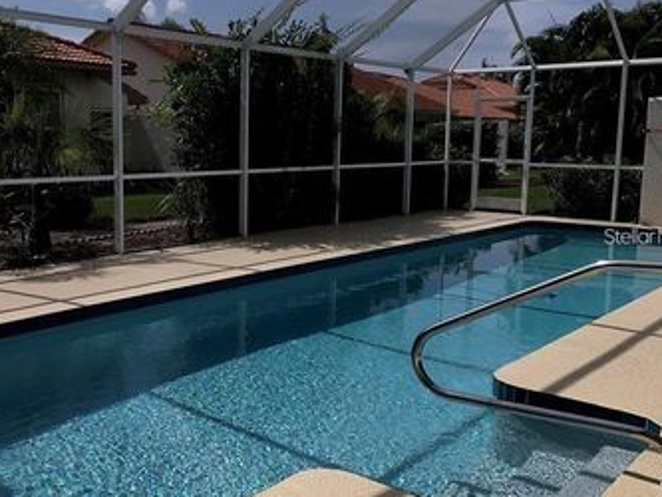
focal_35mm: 39
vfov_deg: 36.8
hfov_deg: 46.8
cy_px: 236
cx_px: 199
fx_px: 746
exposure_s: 1/2421
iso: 25
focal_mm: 4.25
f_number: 1.8
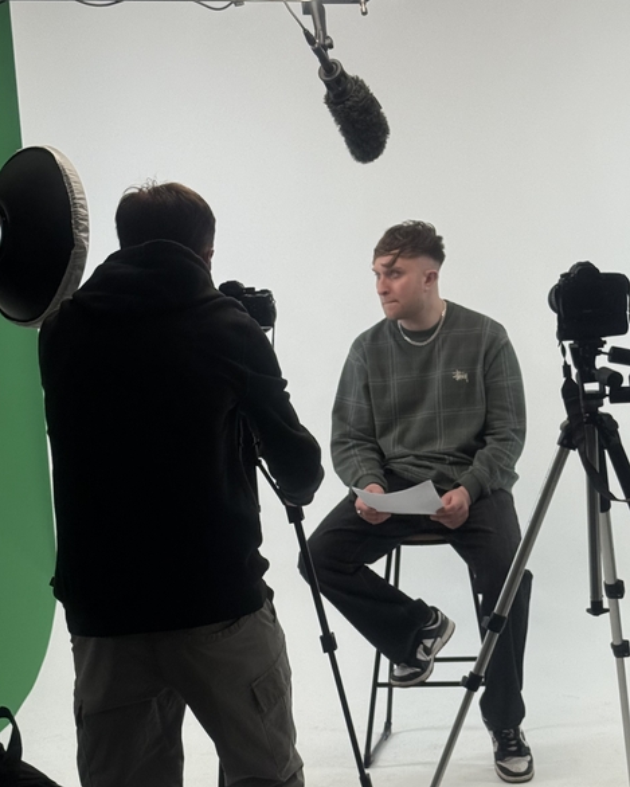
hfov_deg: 19.2
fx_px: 1864
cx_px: 355
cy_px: 547
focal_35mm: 80
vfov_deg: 23.7
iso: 80
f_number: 1.78
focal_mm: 6.76
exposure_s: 1/538
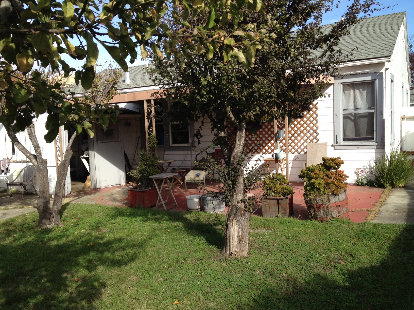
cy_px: 155
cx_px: 207
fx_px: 419
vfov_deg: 40.7
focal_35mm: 35
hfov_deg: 52.6
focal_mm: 4.28
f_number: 2.4
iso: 64
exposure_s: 1/968
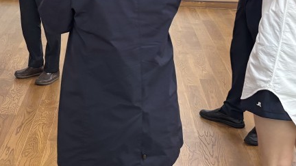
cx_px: -16
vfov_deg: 13.4
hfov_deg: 23.9
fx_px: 659
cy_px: -96
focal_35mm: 84
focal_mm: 5.96
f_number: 1.6
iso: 100
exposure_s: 1/120
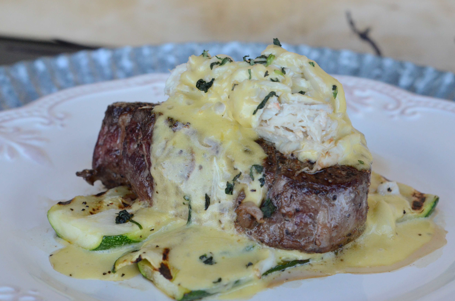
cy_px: 150
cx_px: 234
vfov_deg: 17.2
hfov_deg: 25.7
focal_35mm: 79
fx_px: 996
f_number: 5
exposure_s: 1/800
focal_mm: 50
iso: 2500
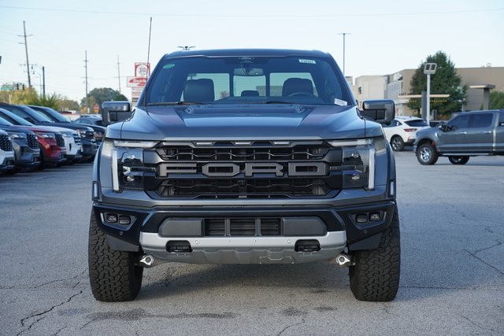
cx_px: 252
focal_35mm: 71
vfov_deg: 19.2
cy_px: 168
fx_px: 994
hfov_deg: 28.4
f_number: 7.1
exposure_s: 1/125
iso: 100
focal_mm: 71
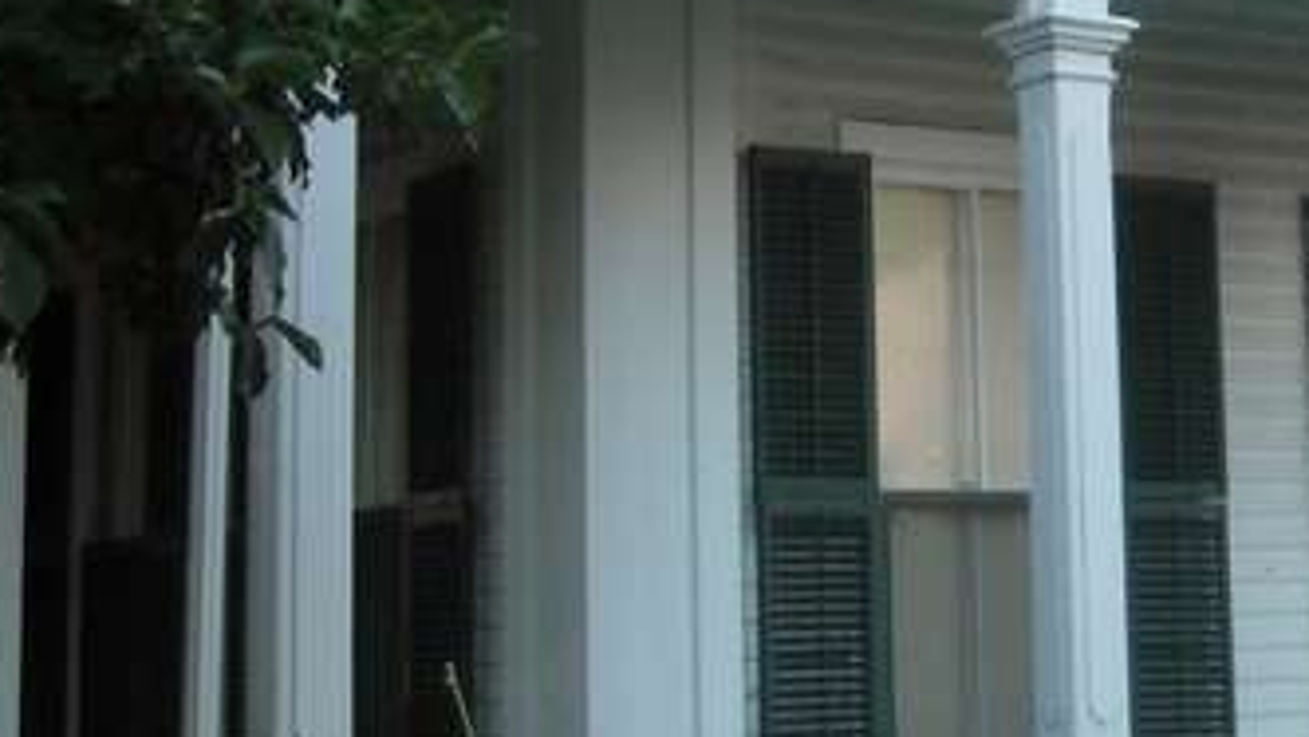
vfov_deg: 12.8
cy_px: -142
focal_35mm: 92
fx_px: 3194
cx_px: 919
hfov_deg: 23.0
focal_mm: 5.7
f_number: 2.8
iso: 147
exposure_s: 1/239
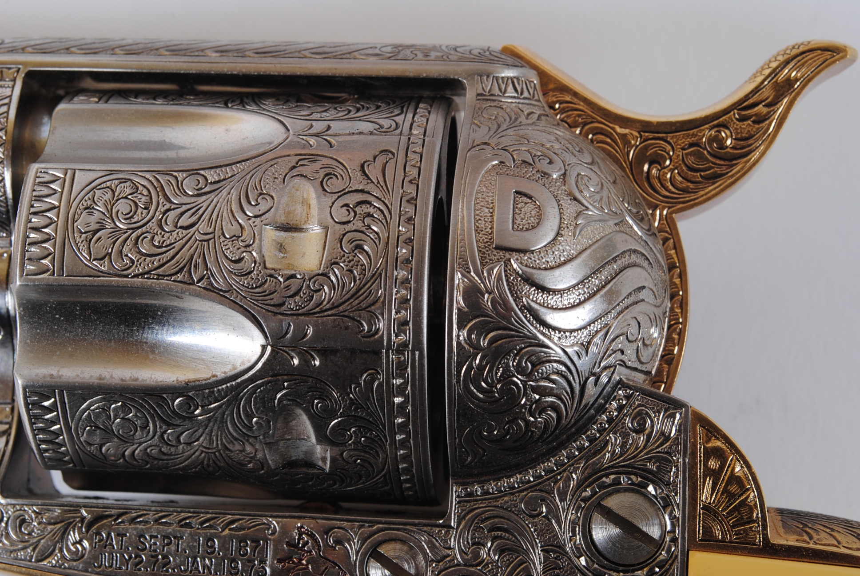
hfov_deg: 27.0
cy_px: 288
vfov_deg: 18.2
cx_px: 430
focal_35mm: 75
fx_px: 1794
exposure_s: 1/125
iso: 100
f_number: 14
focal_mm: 50
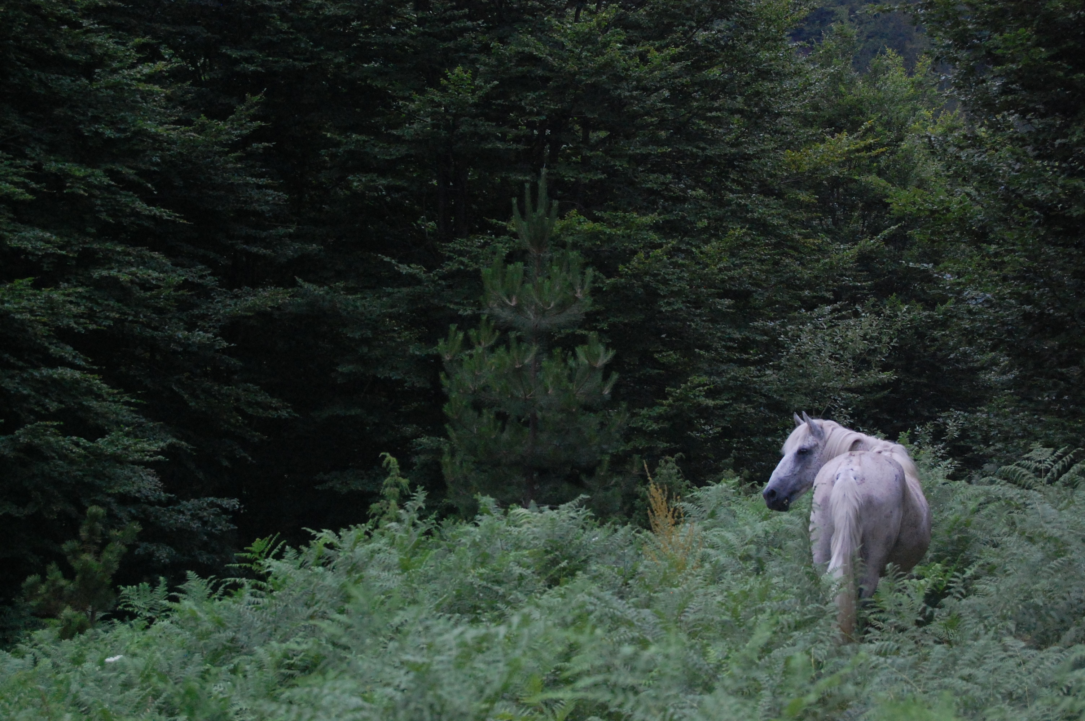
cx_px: 542
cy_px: 360
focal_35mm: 82
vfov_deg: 16.5
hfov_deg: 24.6
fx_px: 2484
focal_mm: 55
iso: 1600
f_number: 6.3
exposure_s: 1/800
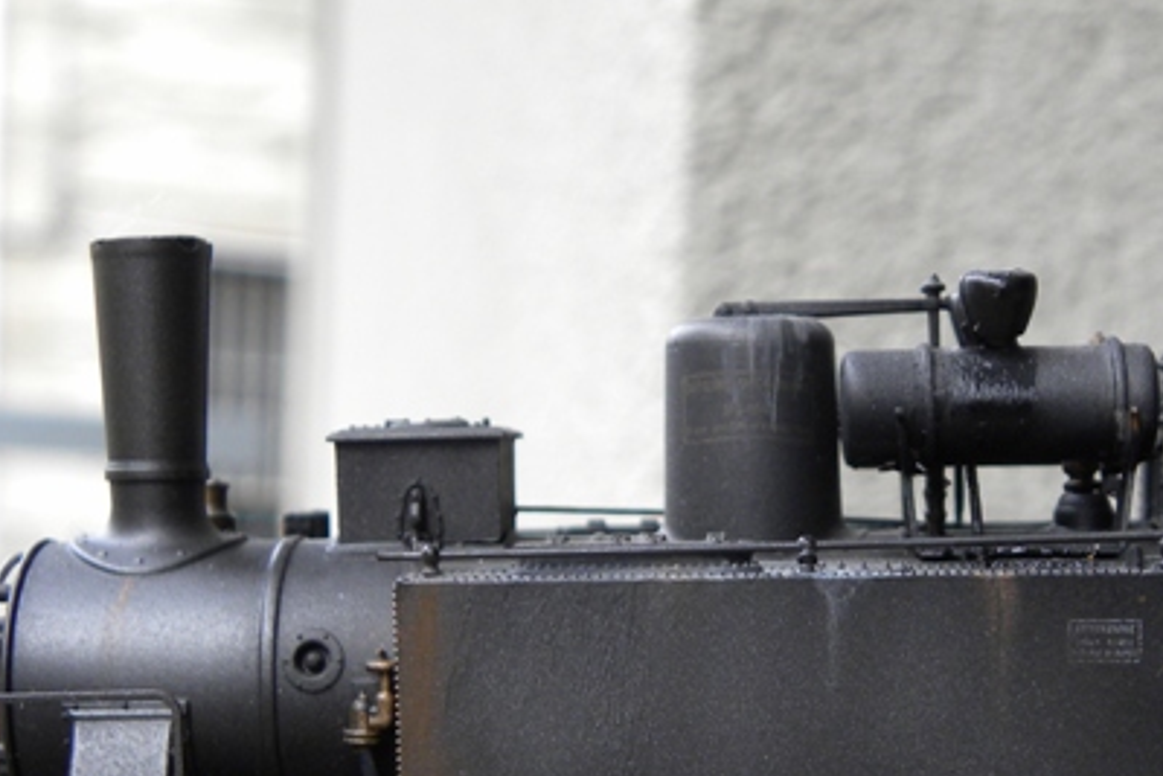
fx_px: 2618
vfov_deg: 16.5
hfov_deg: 24.9
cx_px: 791
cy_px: 761
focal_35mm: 81
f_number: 3.2
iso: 95
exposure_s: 1/60
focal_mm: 7.3
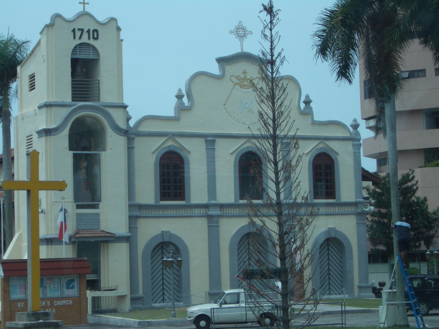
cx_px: 220
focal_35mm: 88
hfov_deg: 22.3
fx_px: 1116
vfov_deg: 16.8
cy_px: 164
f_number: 7
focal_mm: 14.6
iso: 50
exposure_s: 1/320
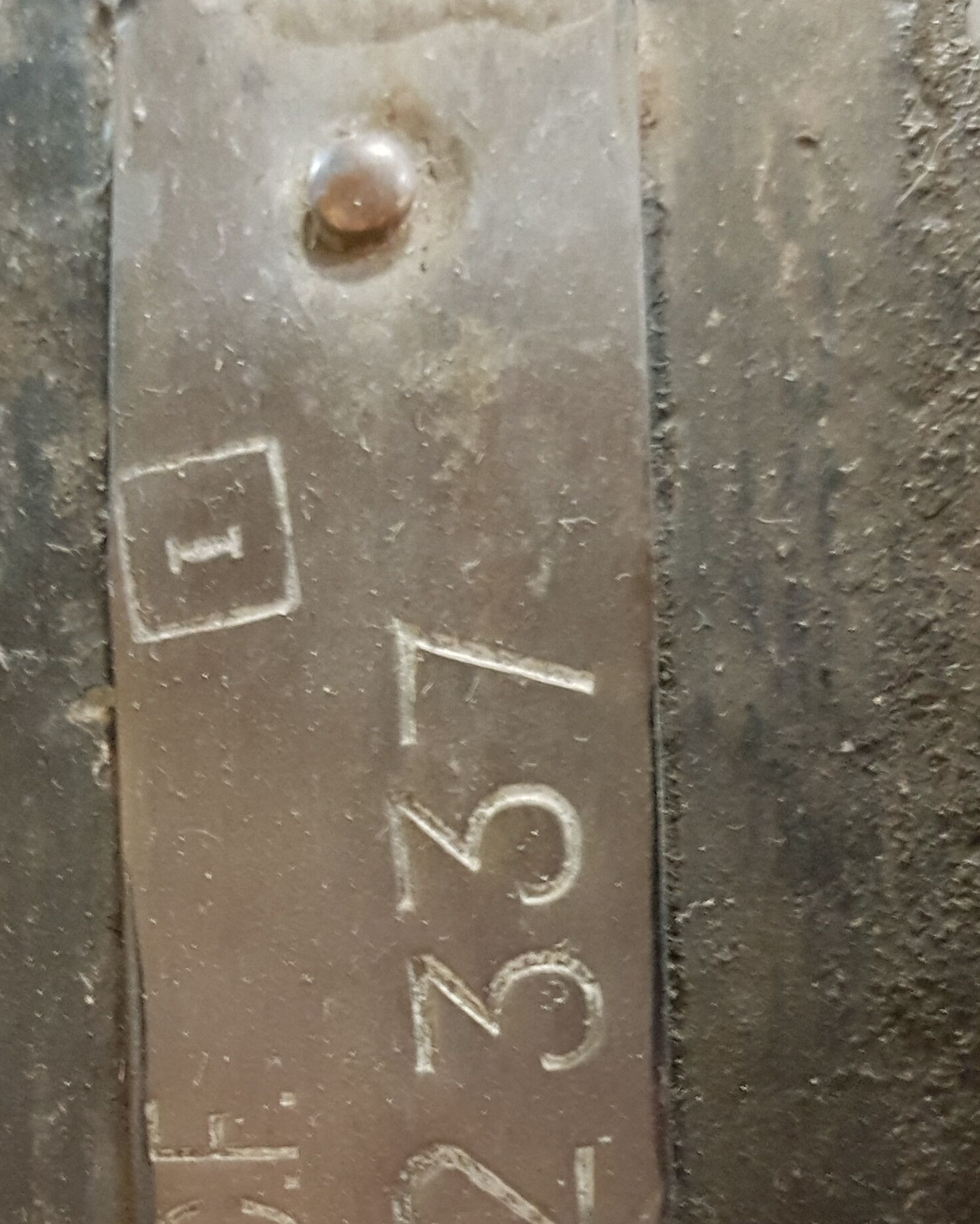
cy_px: 1113
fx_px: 2030
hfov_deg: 27.0
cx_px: 314
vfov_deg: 31.9
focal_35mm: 56
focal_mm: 4.2
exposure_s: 1/10
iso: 800
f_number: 1.7
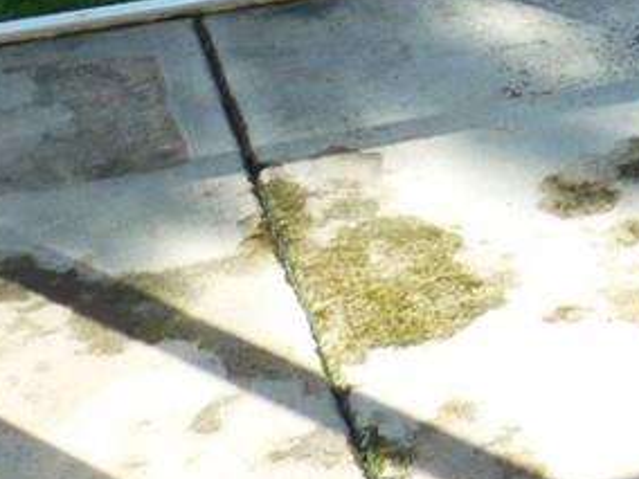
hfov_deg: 13.8
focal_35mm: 135
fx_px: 2492
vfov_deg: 10.1
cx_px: 920
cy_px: -499
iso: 100
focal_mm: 4.3
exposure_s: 1/125
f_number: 4
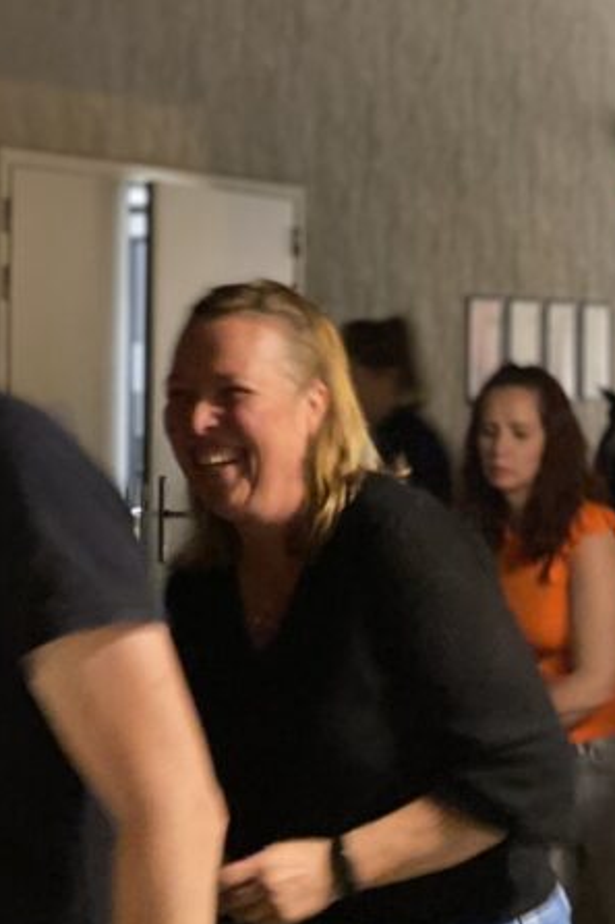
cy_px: 404
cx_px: 377
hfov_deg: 14.1
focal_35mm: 97
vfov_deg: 21.0
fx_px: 2487
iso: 800
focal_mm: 6
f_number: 2
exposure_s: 1/14
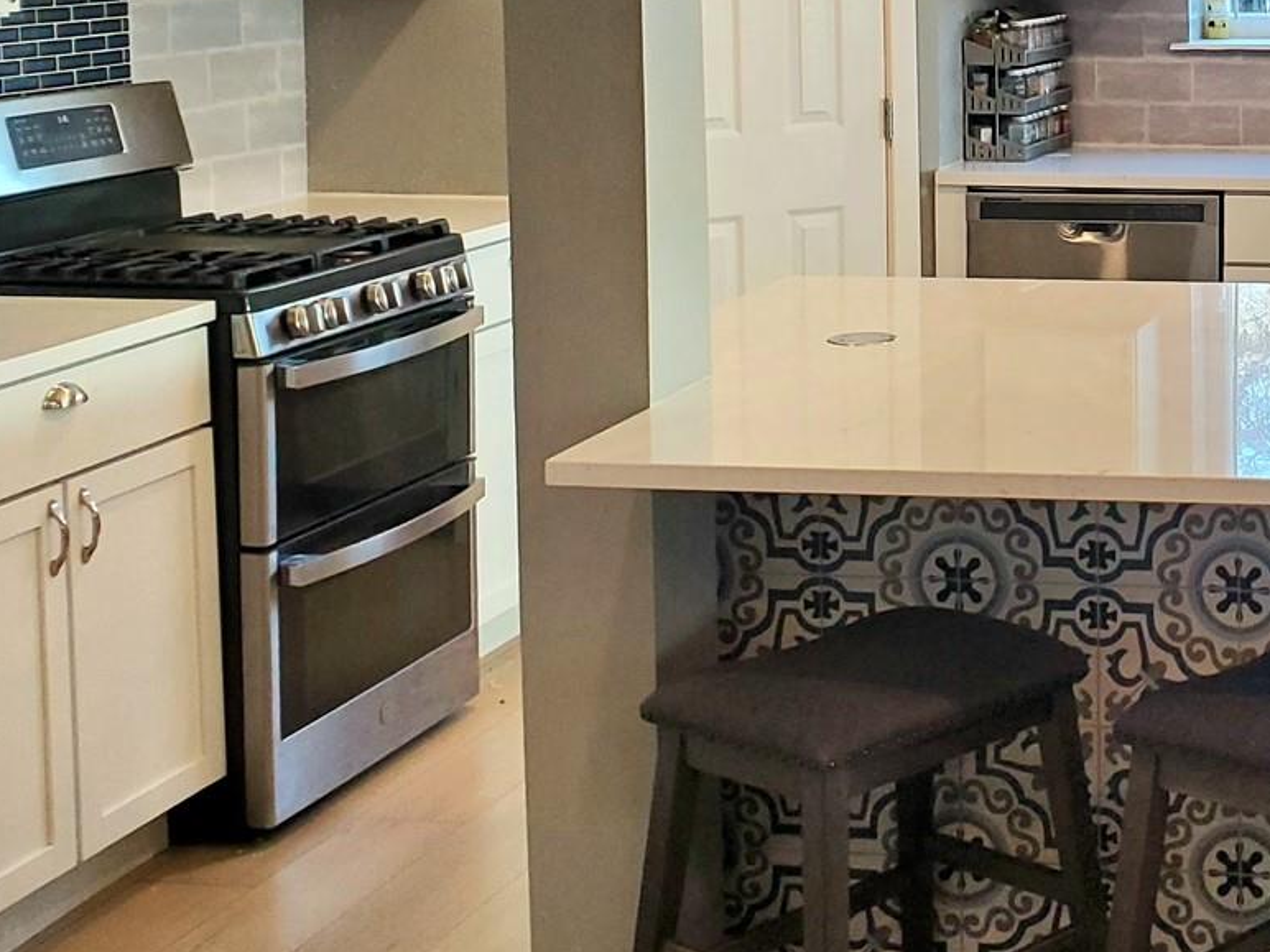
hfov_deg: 25.8
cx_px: 1439
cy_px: 89
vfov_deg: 20.8
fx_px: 2531
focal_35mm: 69
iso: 200
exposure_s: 1/120
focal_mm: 4.3
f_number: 2.4
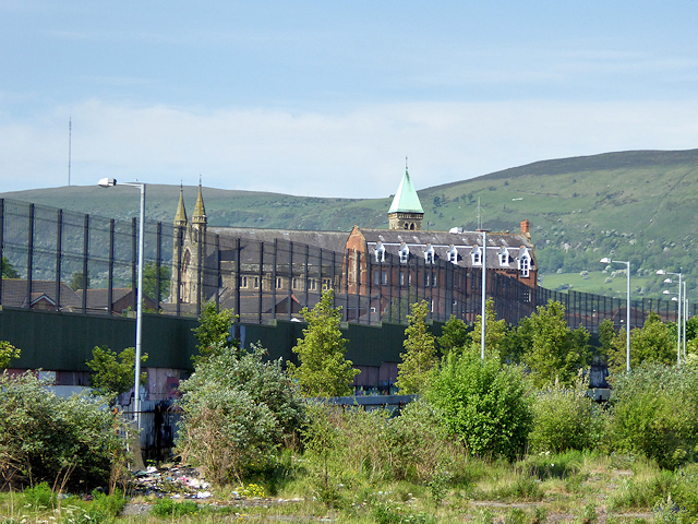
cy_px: 262
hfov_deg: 17.1
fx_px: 2319
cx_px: 349
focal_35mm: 115
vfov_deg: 12.9
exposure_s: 1/640
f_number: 5.1
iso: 200
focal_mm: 20.6
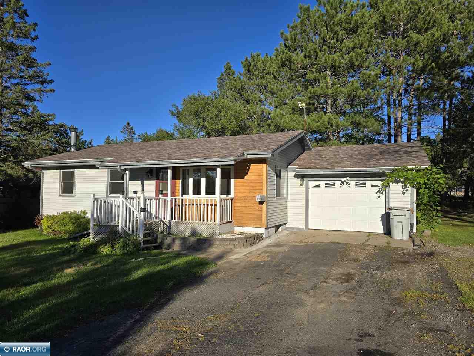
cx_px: 237
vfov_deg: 58.9
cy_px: 178
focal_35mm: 23
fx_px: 315
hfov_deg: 73.9
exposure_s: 1/816
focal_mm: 6.3
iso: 12
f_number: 1.7
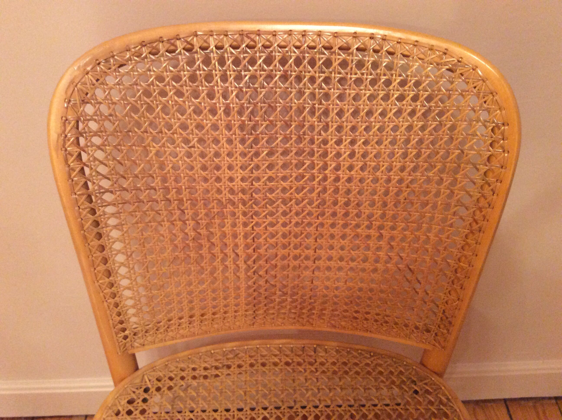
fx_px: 519
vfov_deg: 44.1
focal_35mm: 32
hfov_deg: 56.9
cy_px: 210
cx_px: 281
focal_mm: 3.3
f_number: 2.4
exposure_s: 1/25
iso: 320
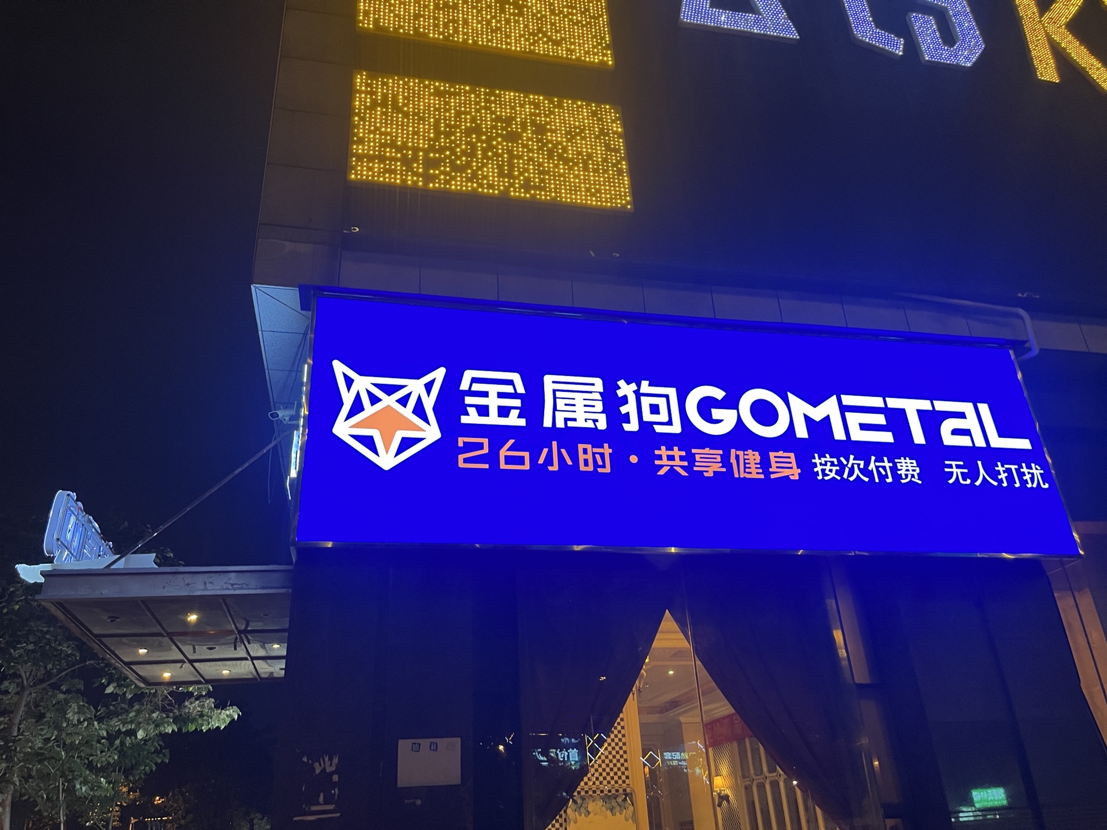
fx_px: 831
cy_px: 415
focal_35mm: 26
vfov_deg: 53.1
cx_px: 554
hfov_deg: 67.3
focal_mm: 5.1
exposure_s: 1/50
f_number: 1.6
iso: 160
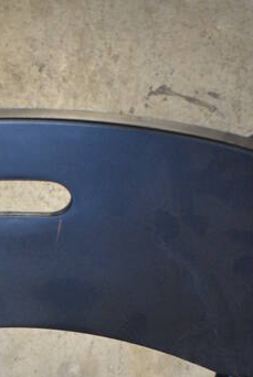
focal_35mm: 88
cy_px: 418
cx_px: 6
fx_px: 925
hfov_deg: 15.3
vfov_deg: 21.8
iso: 3200
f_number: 3.8
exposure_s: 1/125
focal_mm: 22
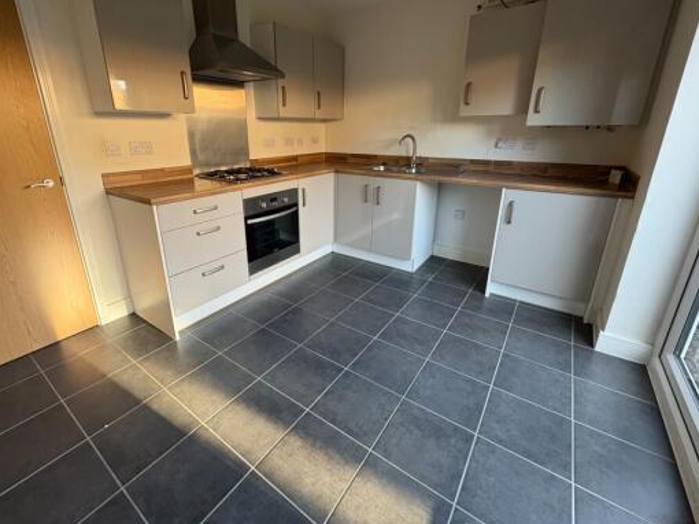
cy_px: 233
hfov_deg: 94.4
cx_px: 326
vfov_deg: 77.8
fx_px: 323
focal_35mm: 16
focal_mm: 2.22
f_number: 2.2
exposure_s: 1/99
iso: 200
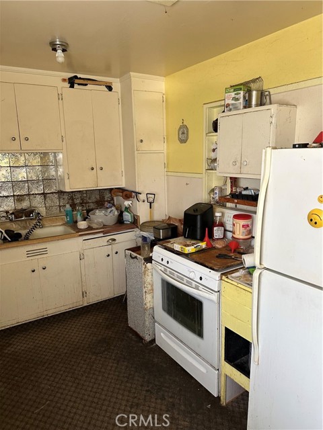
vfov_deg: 71.6
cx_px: 162
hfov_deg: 56.8
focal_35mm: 24
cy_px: 215
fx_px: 299
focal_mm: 6.86
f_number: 1.78
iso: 250
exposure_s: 1/75
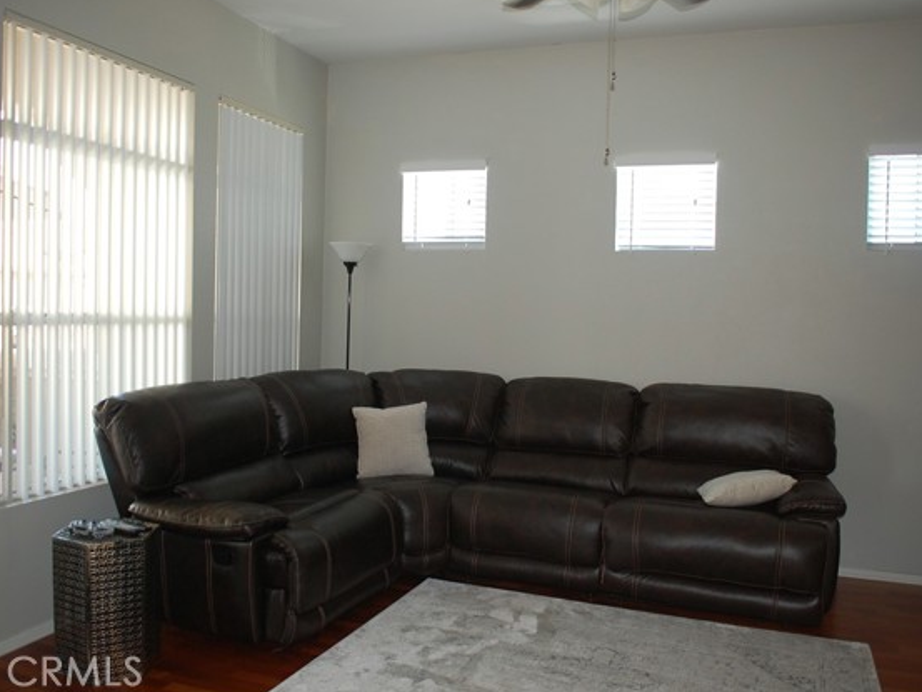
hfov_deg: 59.9
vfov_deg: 46.8
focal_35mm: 30
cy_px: 342
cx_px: 445
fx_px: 799
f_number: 2.8
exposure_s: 1/60
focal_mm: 18
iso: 400
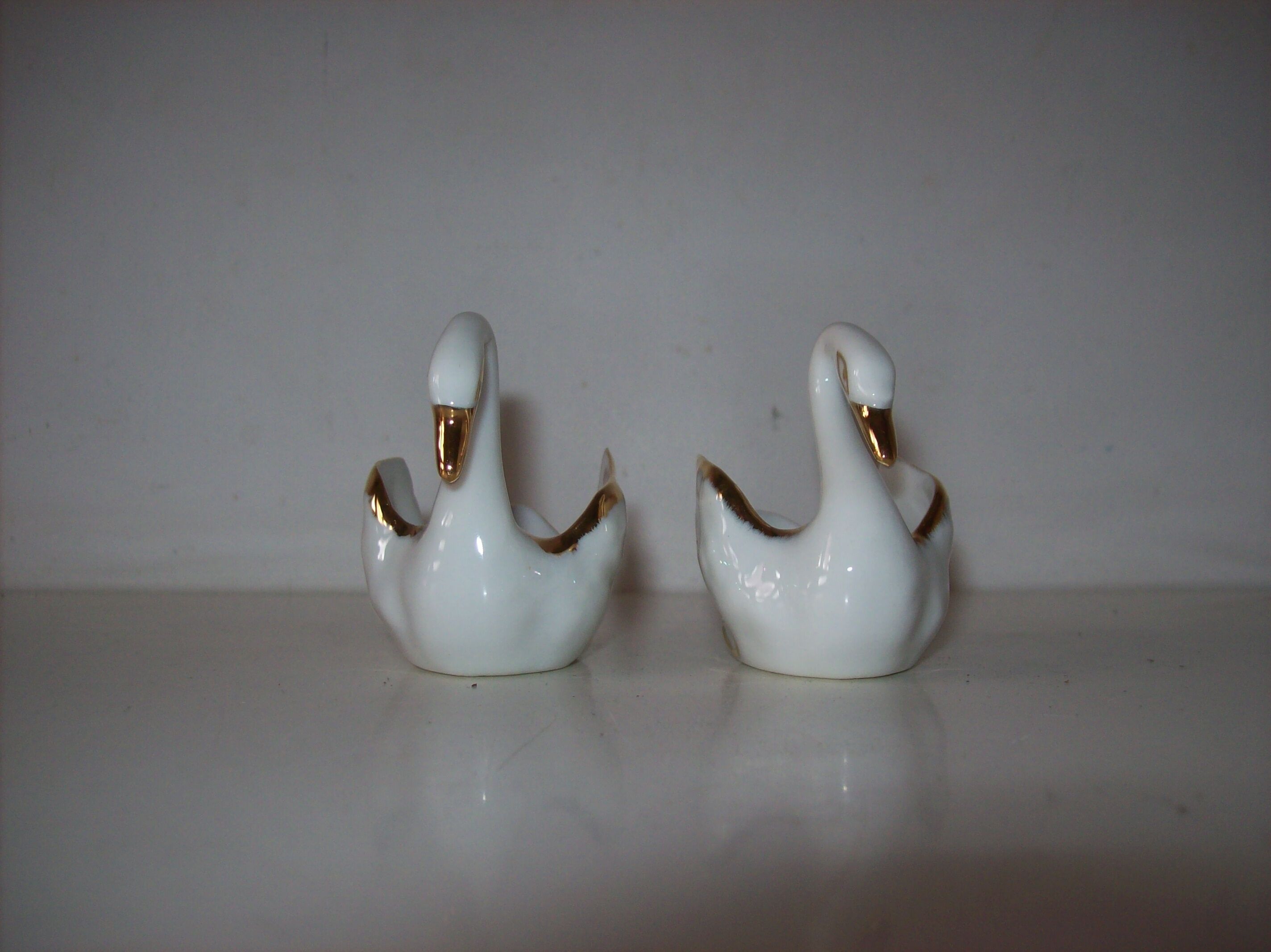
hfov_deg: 51.4
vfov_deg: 39.6
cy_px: 476
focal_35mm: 36
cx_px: 636
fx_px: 1321
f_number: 2.7
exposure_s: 1/64
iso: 80
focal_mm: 6
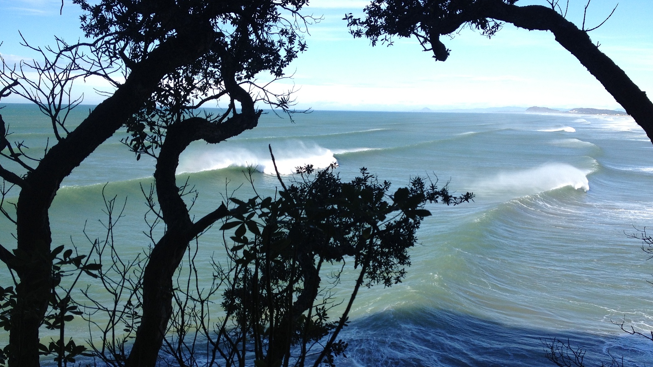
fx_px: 675
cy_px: 236
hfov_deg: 51.6
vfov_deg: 30.3
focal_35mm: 39
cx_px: 327
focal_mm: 4.28
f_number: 2.4
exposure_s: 1/1200
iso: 50
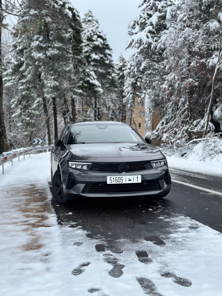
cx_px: 111
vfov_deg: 39.7
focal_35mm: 48
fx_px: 410
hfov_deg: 30.3
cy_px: 148
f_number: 1.78
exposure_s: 1/2114
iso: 100
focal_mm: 6.86
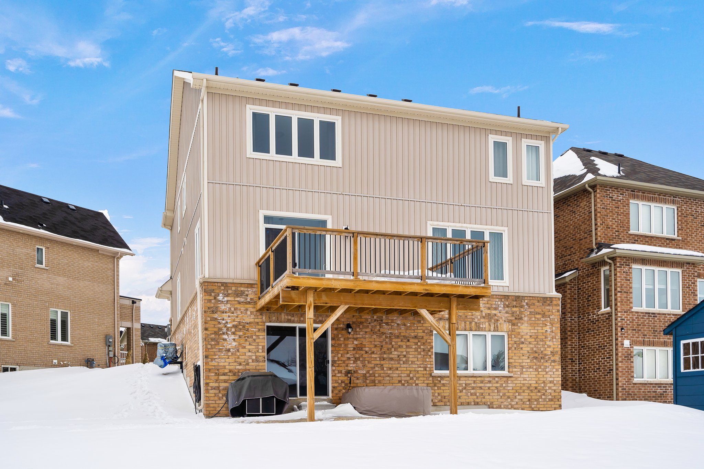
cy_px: 234
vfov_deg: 40.0
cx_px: 352
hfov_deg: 57.2
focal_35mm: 33
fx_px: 645
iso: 160
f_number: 8
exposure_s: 1/250
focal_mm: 33
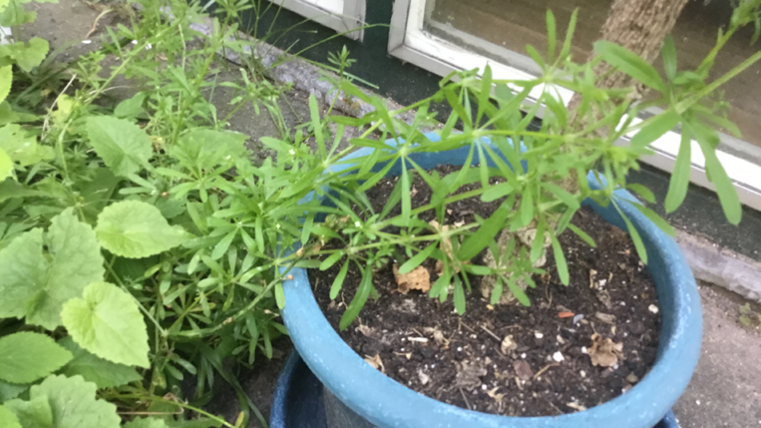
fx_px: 686
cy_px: 234
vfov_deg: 34.6
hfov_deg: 58.0
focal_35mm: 34
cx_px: 379
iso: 64
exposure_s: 1/33
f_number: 2.4
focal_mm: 3.3
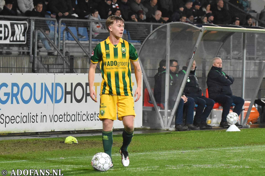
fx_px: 950
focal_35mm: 129
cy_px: 88
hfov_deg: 15.9
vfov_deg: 10.6
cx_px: 132
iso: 3200
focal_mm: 86
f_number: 2.8
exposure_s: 1/800
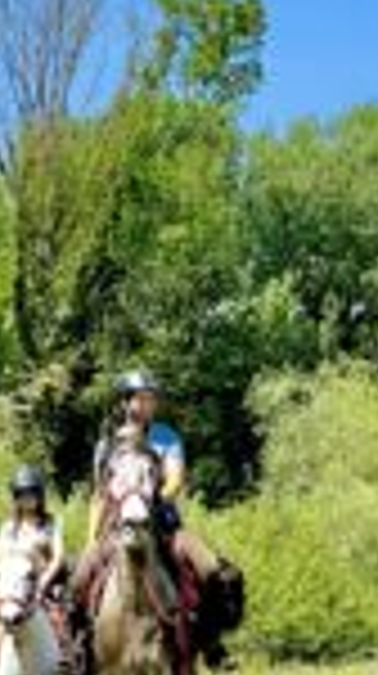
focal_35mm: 227
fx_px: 4059
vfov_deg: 9.5
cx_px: 477
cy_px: 468
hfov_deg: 5.3
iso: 20
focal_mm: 6
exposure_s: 1/1261
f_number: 2
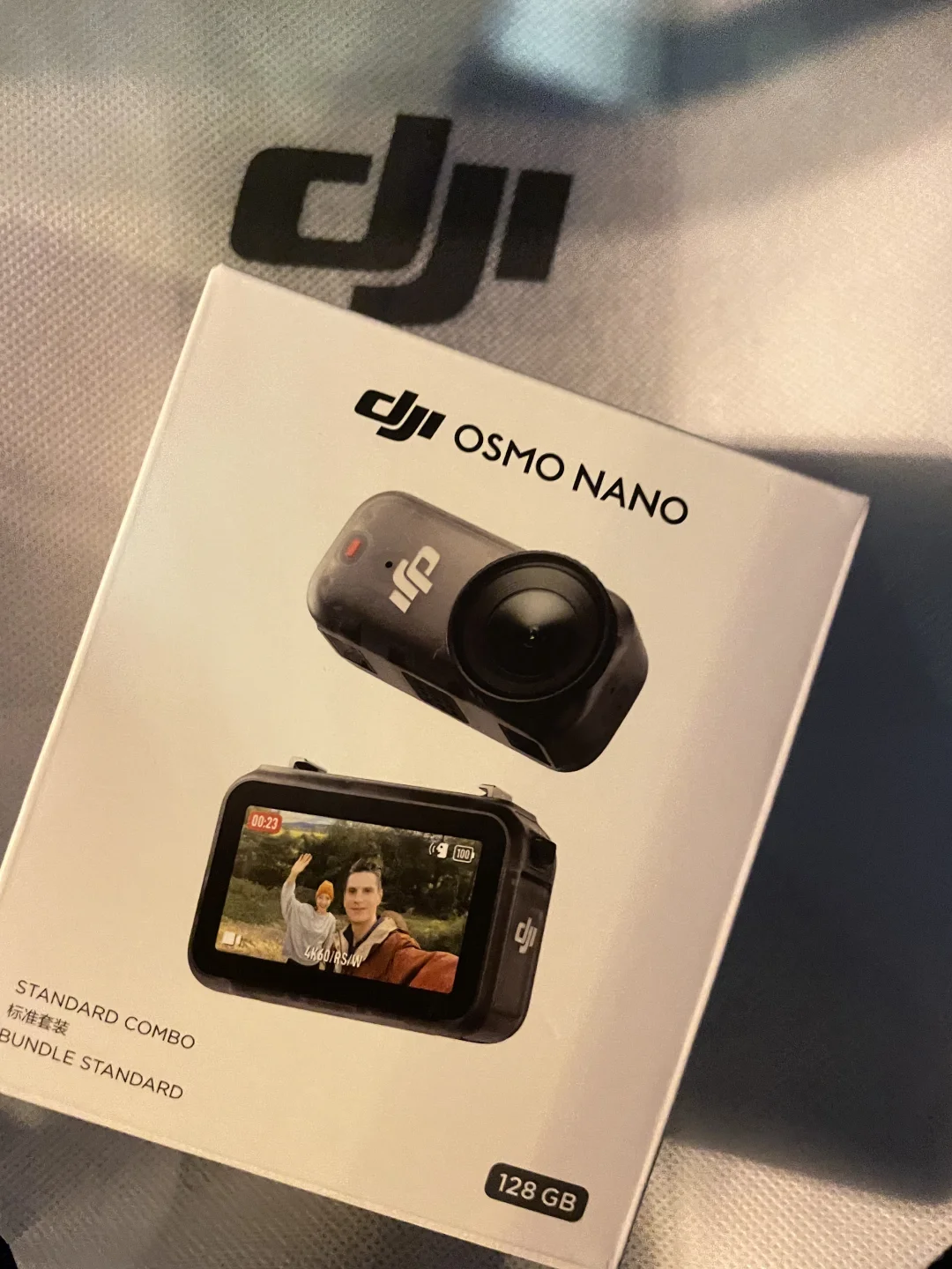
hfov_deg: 53.1
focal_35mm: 26
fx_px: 953
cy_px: 634
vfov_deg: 67.3
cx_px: 476
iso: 1000
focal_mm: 4.2
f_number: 1.6
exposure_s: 1/17
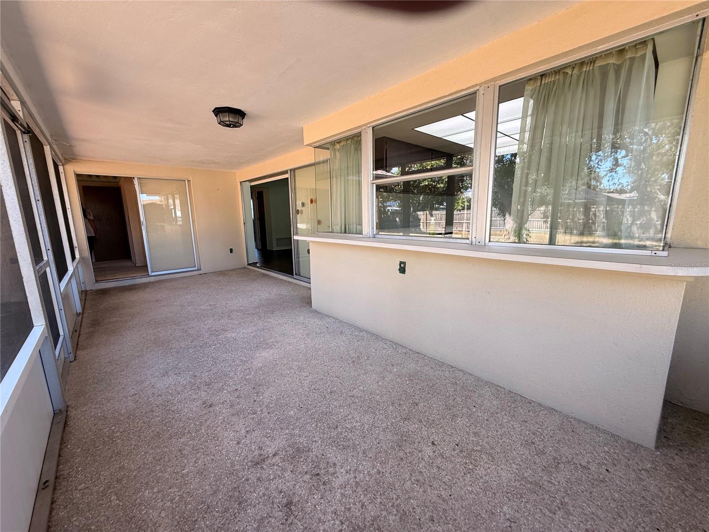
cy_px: 266
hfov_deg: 102.1
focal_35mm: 14
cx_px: 354
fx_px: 287
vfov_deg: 85.7
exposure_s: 1/99
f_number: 2.2
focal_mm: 2.22
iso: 80
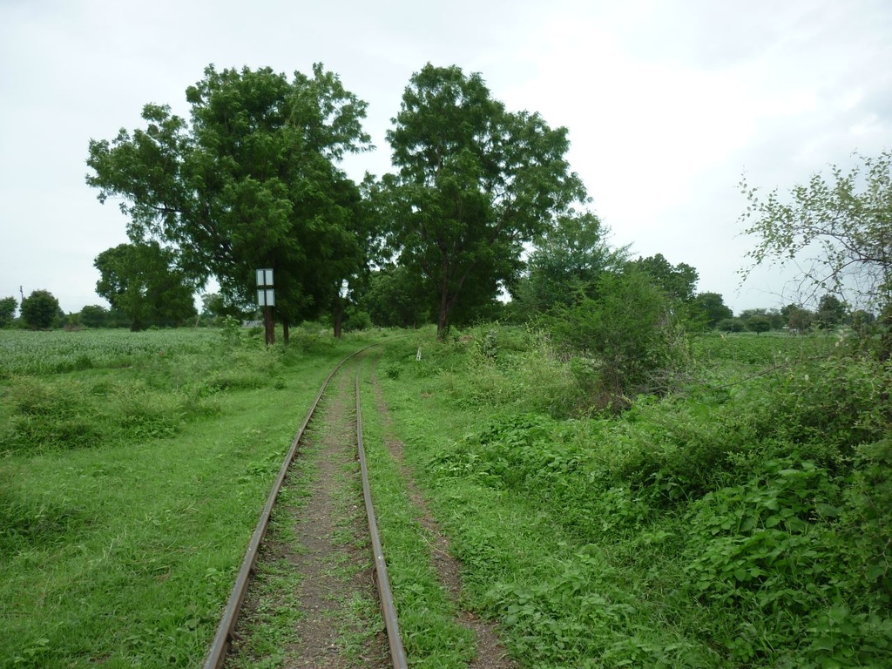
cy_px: 334
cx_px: 446
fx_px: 850
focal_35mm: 33
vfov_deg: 42.9
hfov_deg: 55.4
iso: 80
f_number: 2.8
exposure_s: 1/640
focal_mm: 5.5
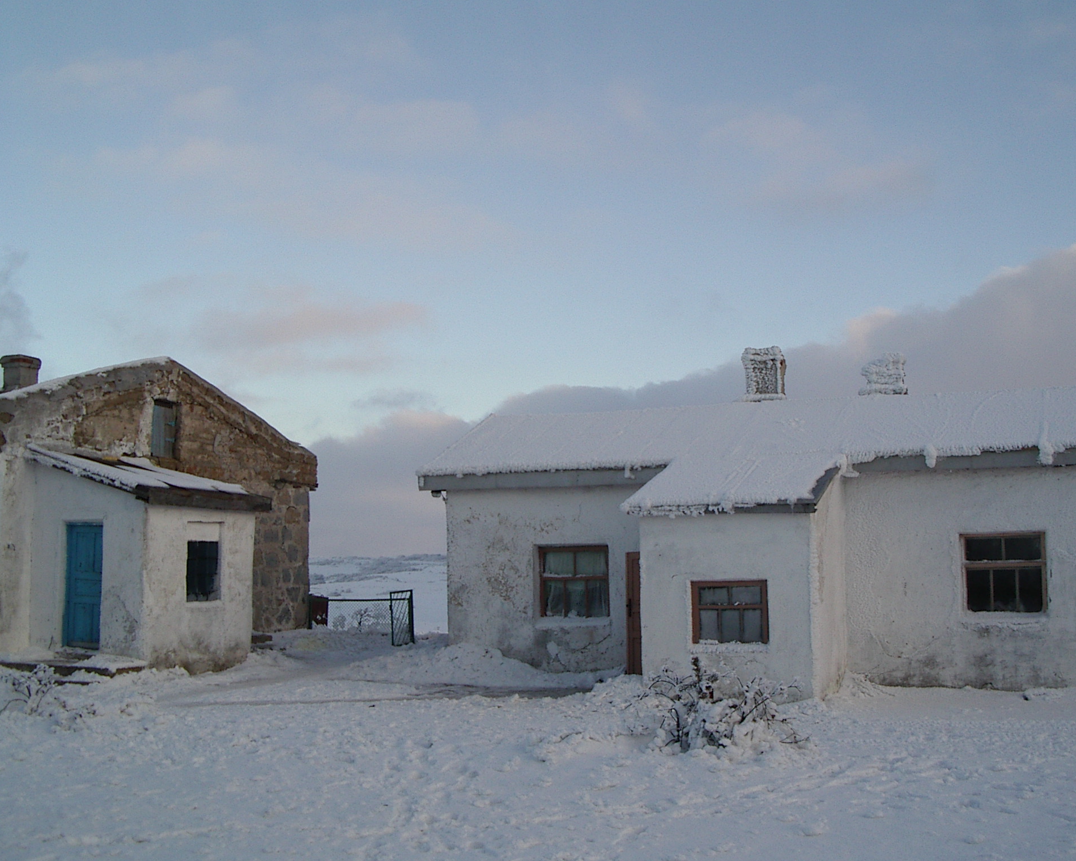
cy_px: 432
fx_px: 1274
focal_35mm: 40
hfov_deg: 45.8
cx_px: 565
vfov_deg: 37.3
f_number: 4.8
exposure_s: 1/200
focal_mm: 5.8
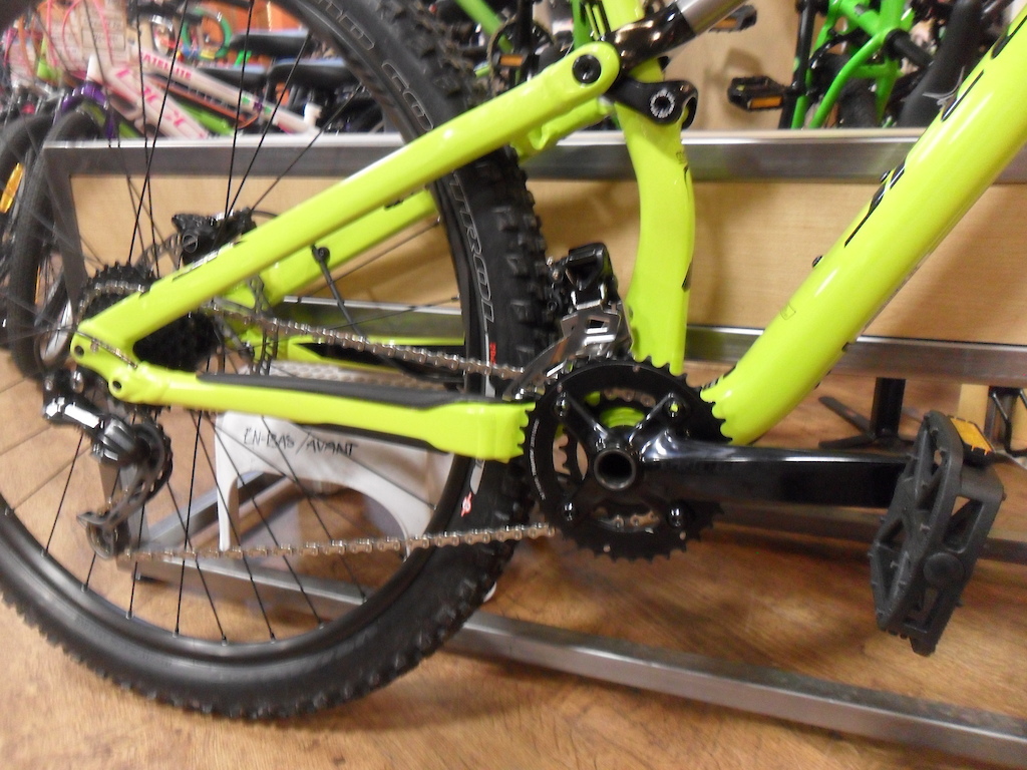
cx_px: 514
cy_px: 385
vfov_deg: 51.4
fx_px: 801
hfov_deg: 65.3
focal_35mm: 27
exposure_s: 1/20
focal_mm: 4.9
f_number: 3.5
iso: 400
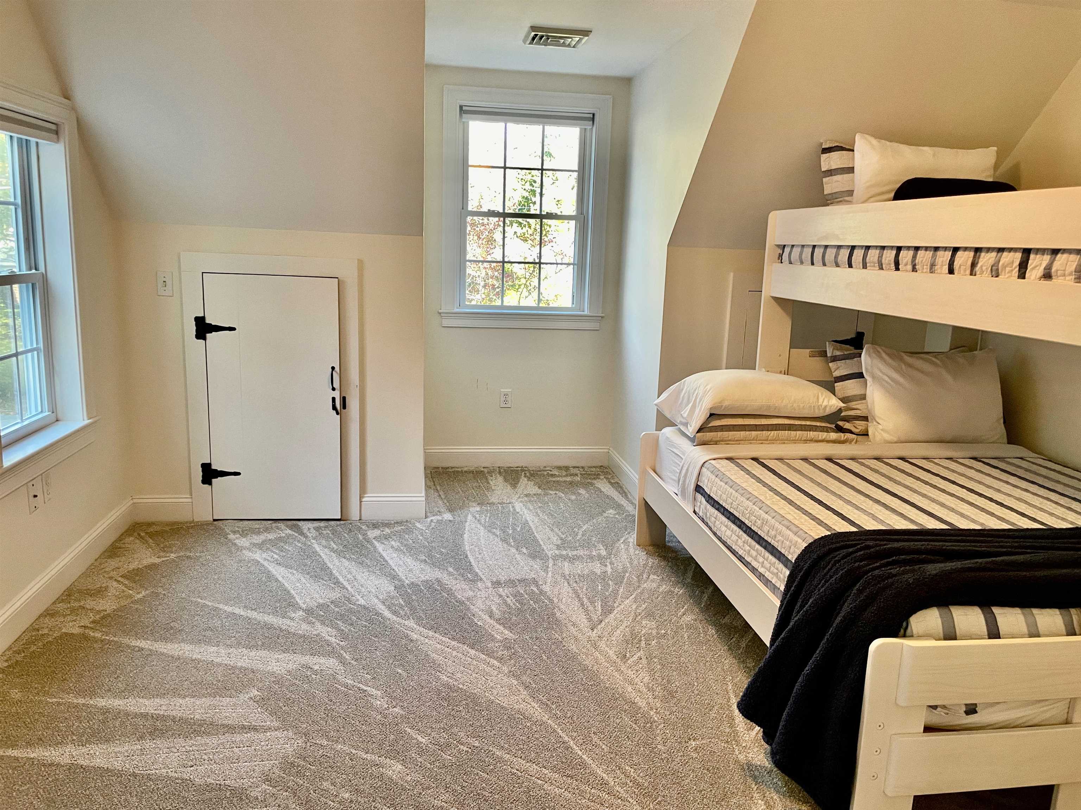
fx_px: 812
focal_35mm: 26
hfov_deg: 67.3
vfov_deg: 53.1
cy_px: 405
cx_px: 540
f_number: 1.6
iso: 125
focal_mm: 4.2
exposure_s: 1/60
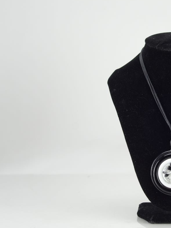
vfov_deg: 16.8
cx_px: 176
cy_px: 119
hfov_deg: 12.5
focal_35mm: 117
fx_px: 770
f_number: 5
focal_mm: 50
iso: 640
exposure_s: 1/125
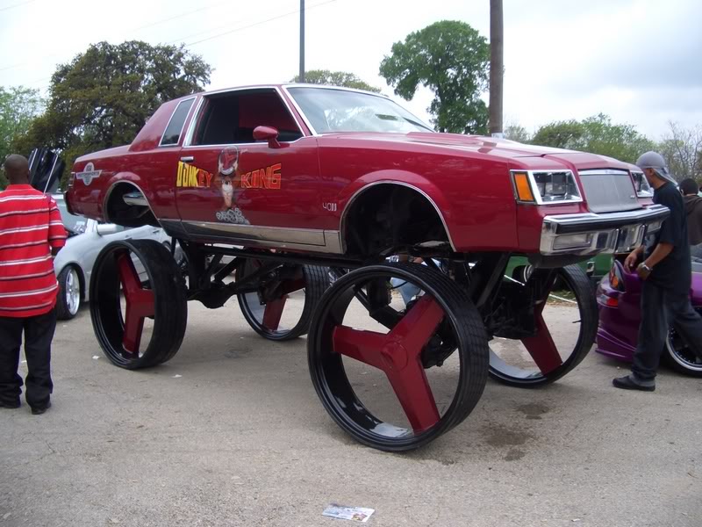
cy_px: 264
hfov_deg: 52.6
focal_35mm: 35
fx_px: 710
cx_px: 351
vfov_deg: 40.7
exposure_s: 1/125
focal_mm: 5.8
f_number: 2.6
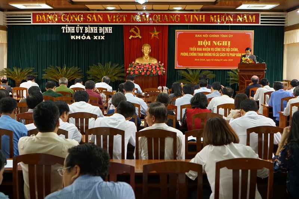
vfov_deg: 25.7
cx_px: 150
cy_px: 100
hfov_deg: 37.9
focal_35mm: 52
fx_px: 436
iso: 1250
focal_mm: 35
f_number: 4
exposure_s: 1/60
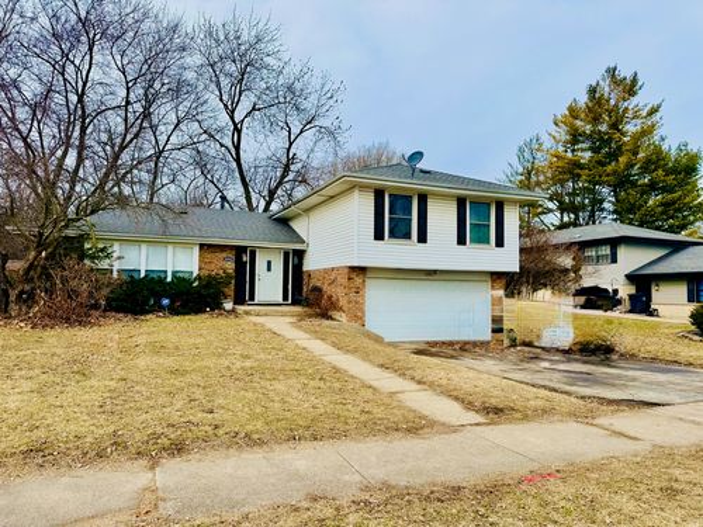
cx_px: 352
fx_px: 487
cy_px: 264
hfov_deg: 71.6
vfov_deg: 56.8
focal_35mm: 24
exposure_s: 1/2801
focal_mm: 6.76
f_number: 1.78
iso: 80
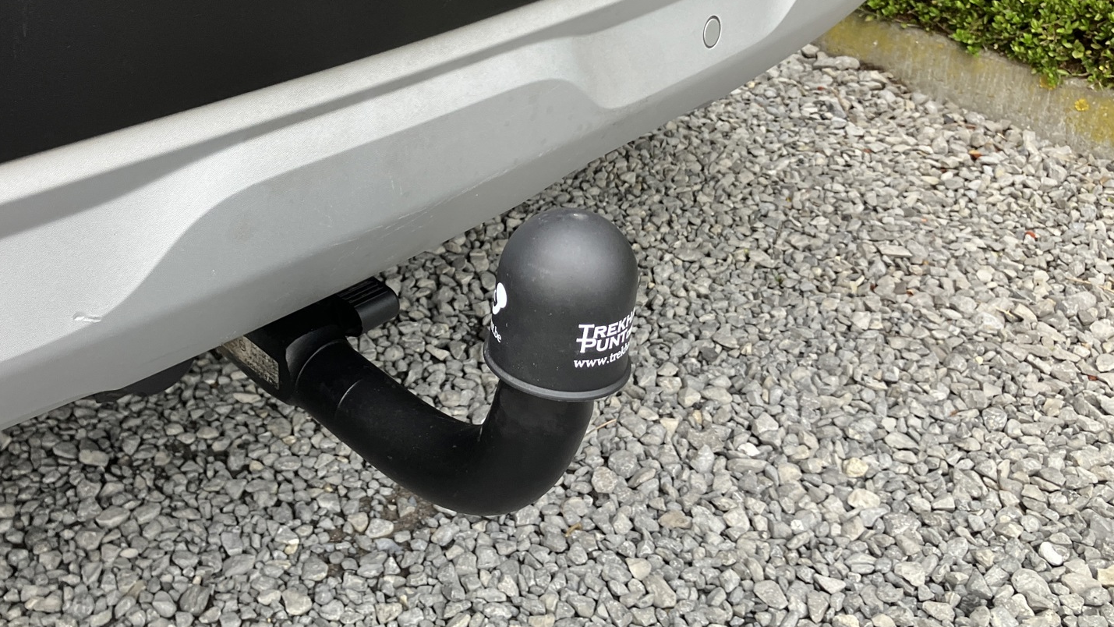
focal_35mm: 41
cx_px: 417
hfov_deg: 48.9
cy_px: 182
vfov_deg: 28.7
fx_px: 1211
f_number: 1.8
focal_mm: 3.99
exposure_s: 1/121
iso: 80
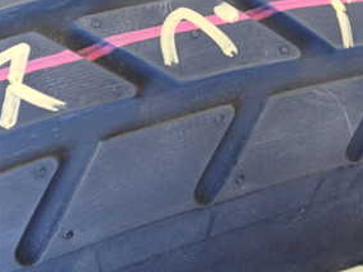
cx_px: 138
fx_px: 660
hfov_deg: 30.6
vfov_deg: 22.6
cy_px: 19
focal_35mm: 63
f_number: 2.3
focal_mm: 5.4
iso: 320
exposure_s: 1/30
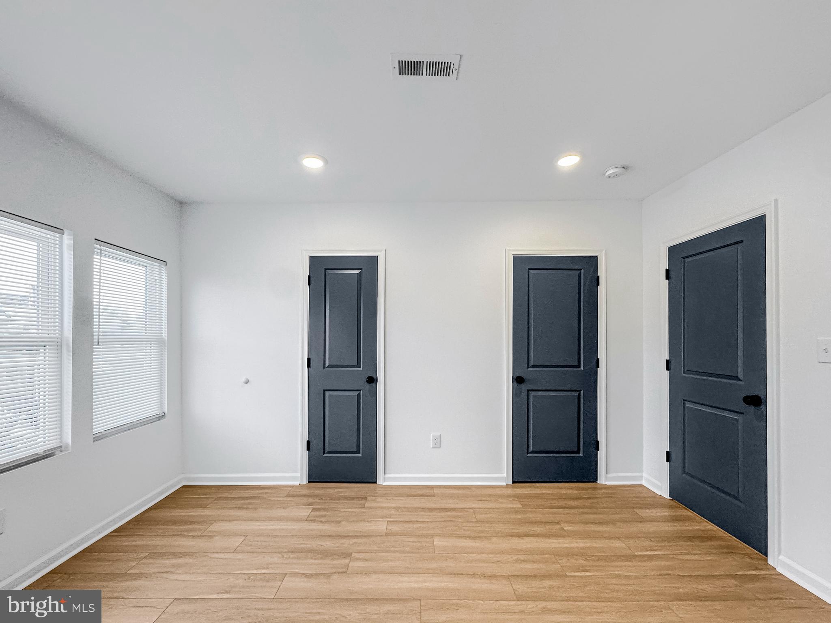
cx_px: 416
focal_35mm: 14
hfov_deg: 102.1
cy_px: 312
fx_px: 336
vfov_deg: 85.7
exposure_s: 1/120
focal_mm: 2.22
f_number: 2.2
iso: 125
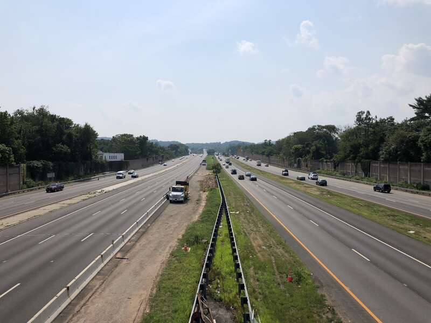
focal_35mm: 28
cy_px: 162
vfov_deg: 49.7
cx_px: 216
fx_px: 349
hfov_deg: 63.4
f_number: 1.8
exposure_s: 1/6098
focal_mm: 4
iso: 25
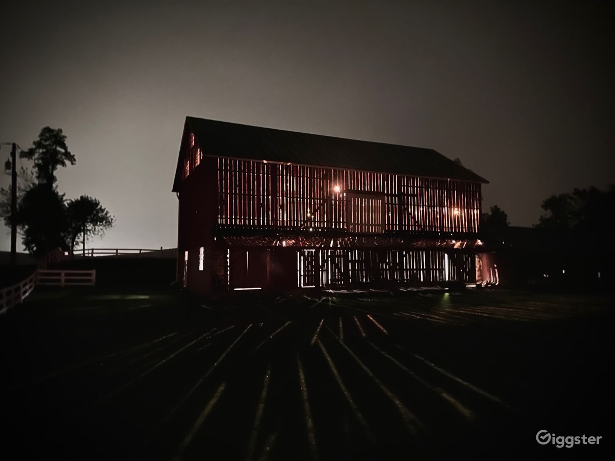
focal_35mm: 24
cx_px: 308
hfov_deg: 71.6
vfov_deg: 56.8
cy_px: 230
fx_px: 426
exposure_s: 1
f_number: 1.78
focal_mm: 6.86
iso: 6400
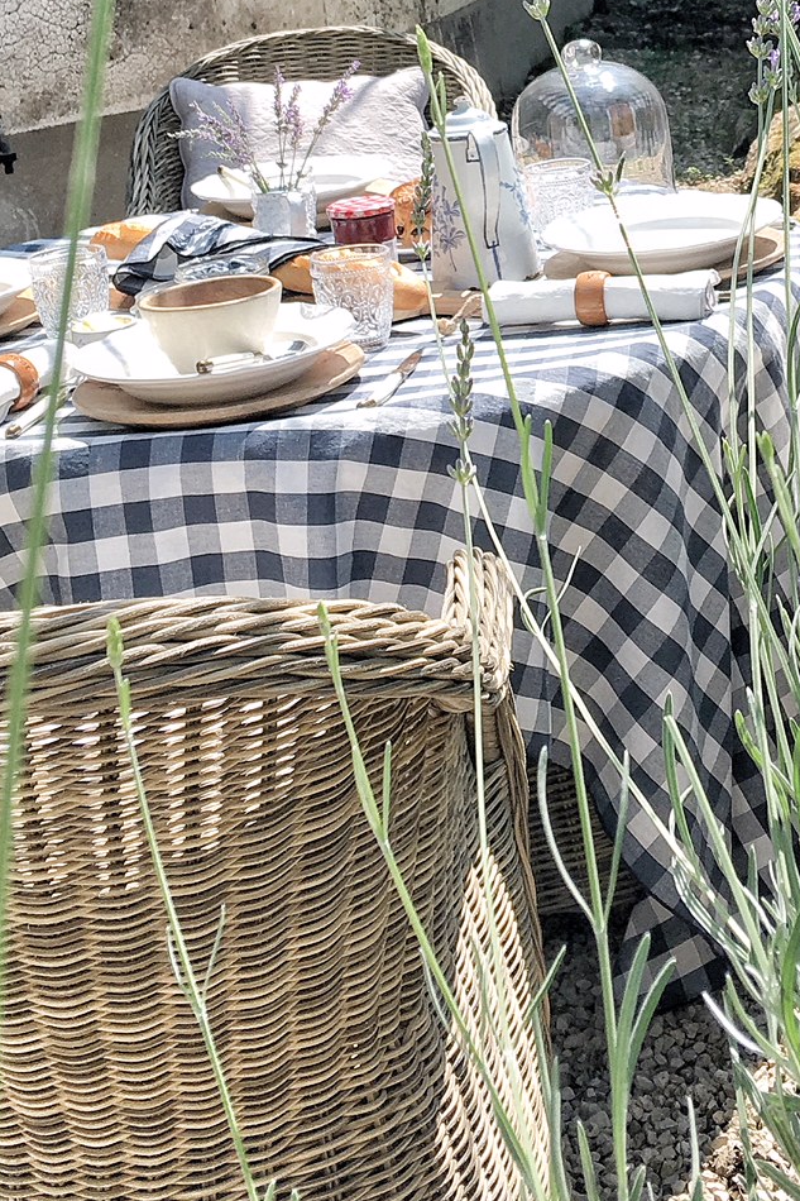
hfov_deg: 21.0
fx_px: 2134
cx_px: 622
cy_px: 173
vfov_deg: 30.3
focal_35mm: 64
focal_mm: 4.15
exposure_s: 1/950
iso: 25
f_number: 2.2
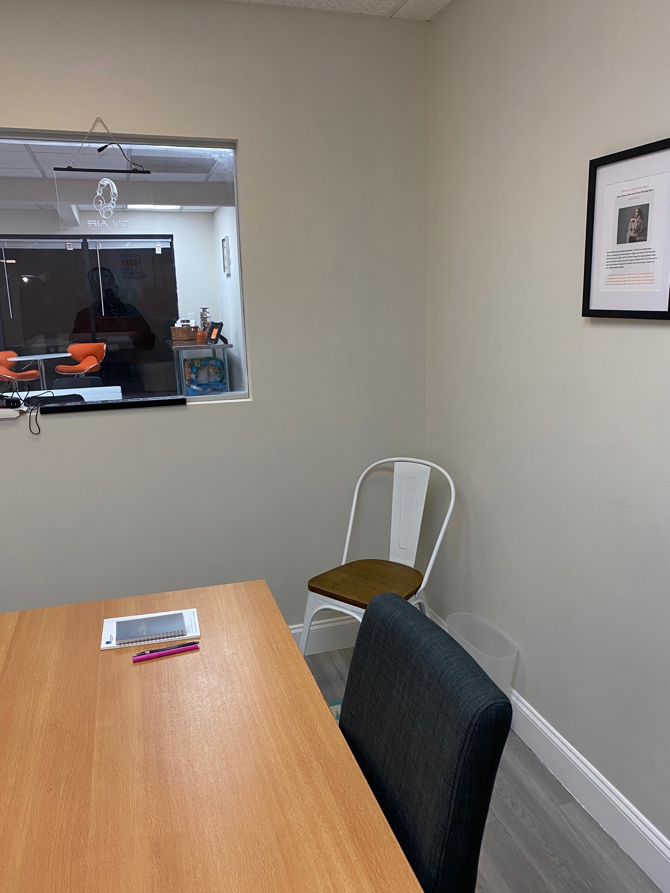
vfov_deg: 67.3
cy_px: 446
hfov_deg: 53.1
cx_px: 335
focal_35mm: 26
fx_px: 671
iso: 100
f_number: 1.8
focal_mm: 4.25
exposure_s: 1/60
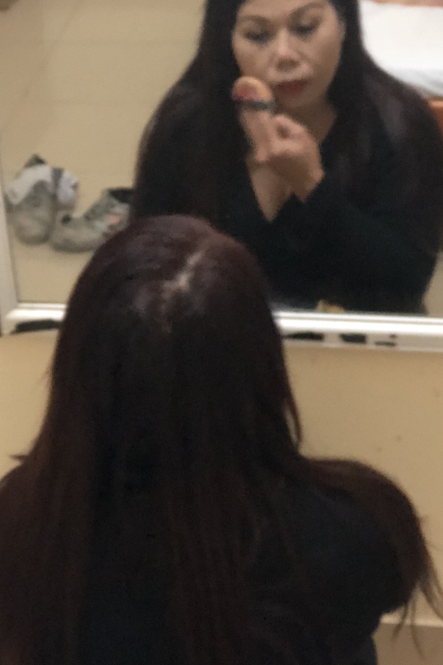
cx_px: 218
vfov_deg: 24.5
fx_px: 1532
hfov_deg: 16.5
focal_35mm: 83
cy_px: 344
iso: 1250
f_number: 2.8
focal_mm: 6.6
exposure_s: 1/33
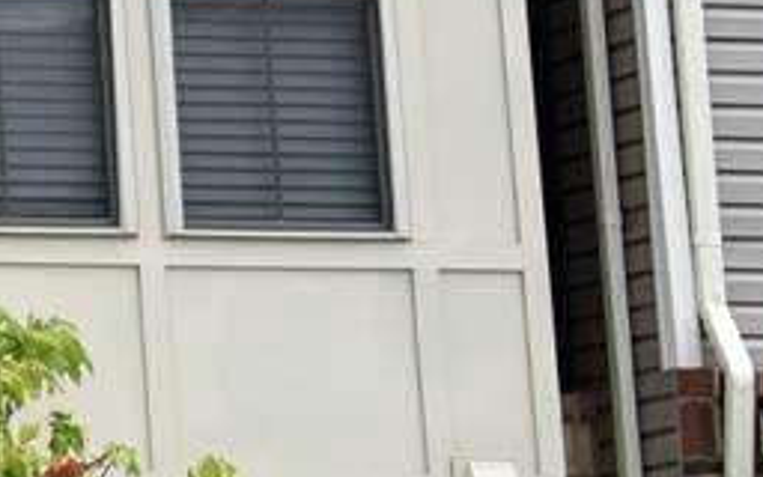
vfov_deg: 5.0
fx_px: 5427
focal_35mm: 261
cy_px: 139
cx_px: -1815
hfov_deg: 6.9
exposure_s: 1/250
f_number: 8
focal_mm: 32
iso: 280
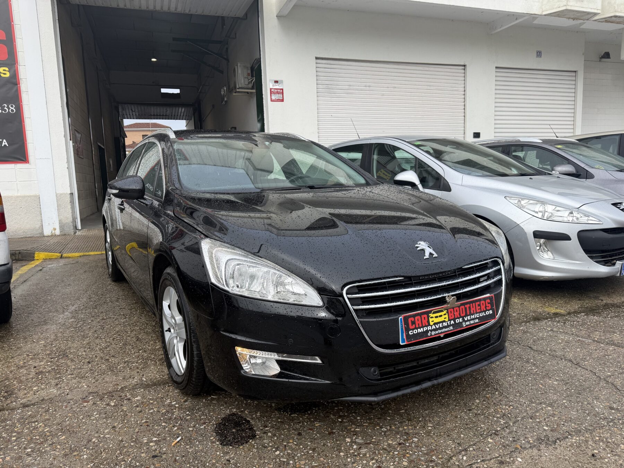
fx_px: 433
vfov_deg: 56.8
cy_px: 234
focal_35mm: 24
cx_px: 312
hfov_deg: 71.6
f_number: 1.78
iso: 80
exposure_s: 1/1437
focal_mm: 6.76
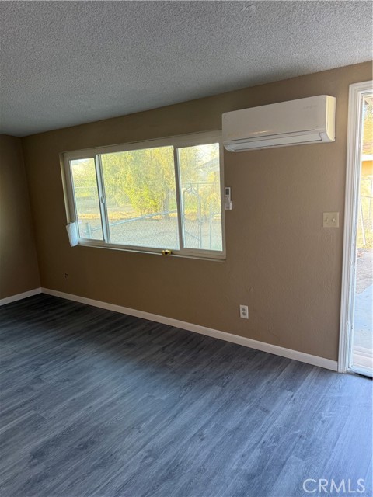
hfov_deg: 56.8
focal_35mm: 24
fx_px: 345
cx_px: 186
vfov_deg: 71.6
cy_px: 248
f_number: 1.78
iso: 125
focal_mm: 6.76
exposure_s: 1/131
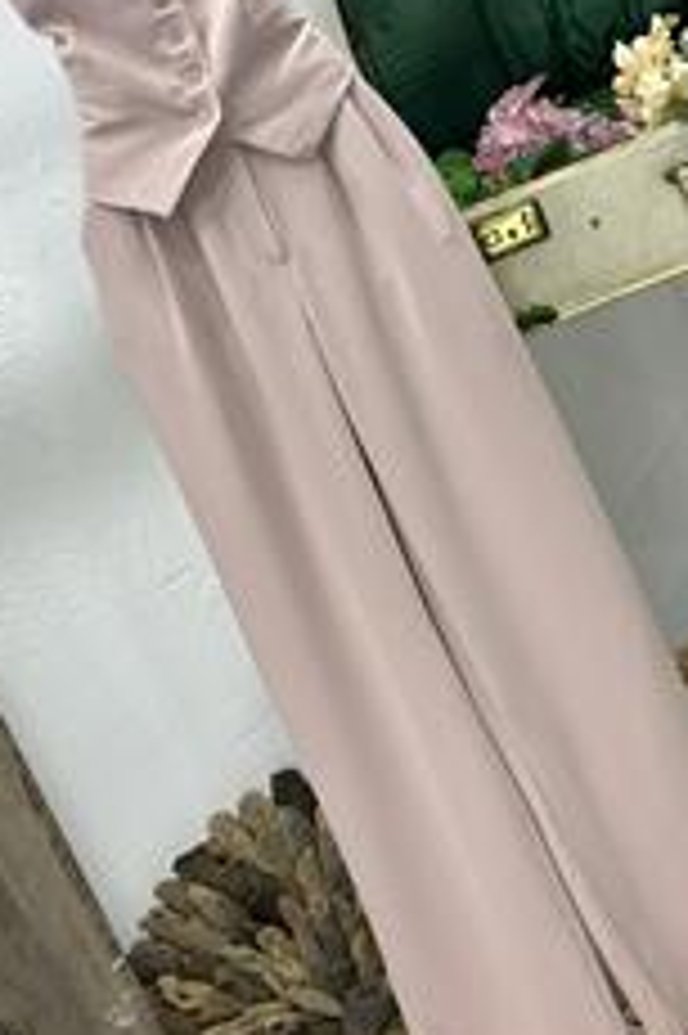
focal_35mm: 87
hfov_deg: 15.7
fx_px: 2498
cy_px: 410
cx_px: 427
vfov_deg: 23.4
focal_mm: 6.86
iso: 100
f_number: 1.78
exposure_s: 1/100
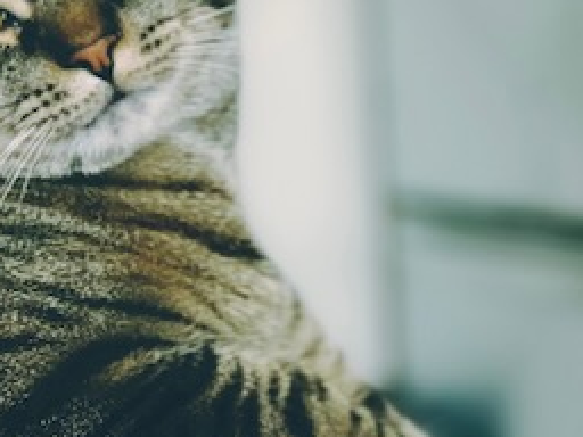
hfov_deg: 15.0
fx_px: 2189
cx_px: 50
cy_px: 180
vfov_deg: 11.4
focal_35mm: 130
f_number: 2
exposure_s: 1/90
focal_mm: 6
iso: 160
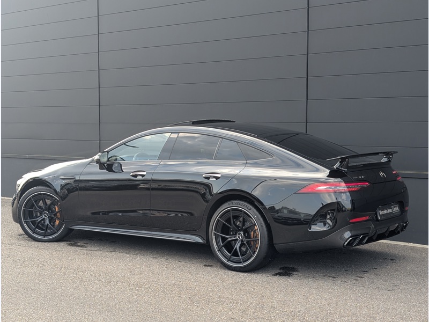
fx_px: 607
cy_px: 161
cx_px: 214
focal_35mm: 49
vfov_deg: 29.7
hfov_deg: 38.9
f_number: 1.68
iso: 21
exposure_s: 1/172
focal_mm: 6.9
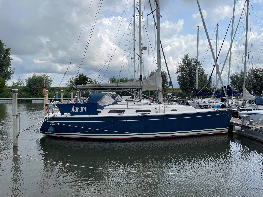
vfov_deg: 53.1
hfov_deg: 67.3
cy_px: 98
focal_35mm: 26
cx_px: 132
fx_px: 198
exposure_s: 1/4132
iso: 32
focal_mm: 4.2
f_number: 1.6
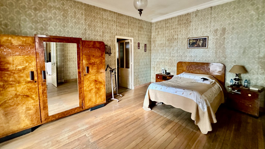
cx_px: 134
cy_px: 62
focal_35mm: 16
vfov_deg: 66.6
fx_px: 112
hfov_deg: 99.4
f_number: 2.2
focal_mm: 2.22
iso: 800
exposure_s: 1/60
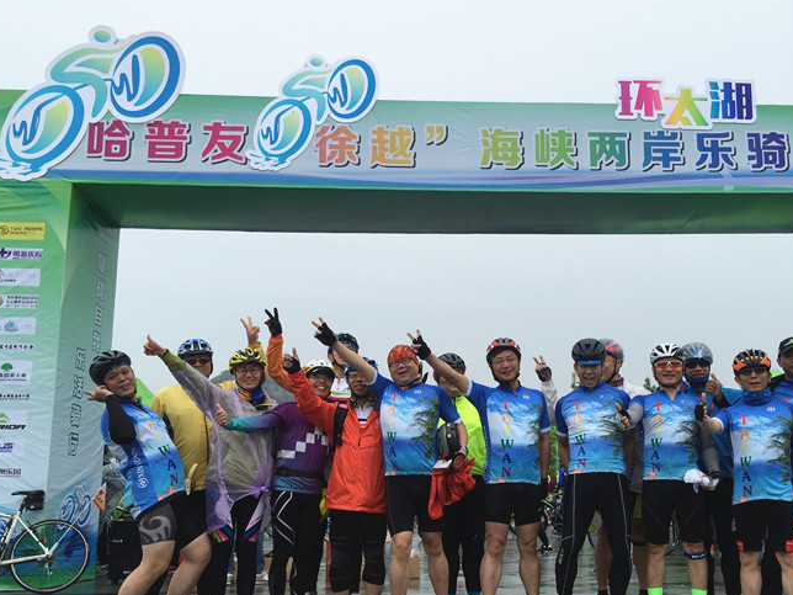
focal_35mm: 36
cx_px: 475
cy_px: 362
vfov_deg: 39.5
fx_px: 825
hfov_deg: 51.0
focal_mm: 4.15
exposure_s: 1/746
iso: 32
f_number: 2.2
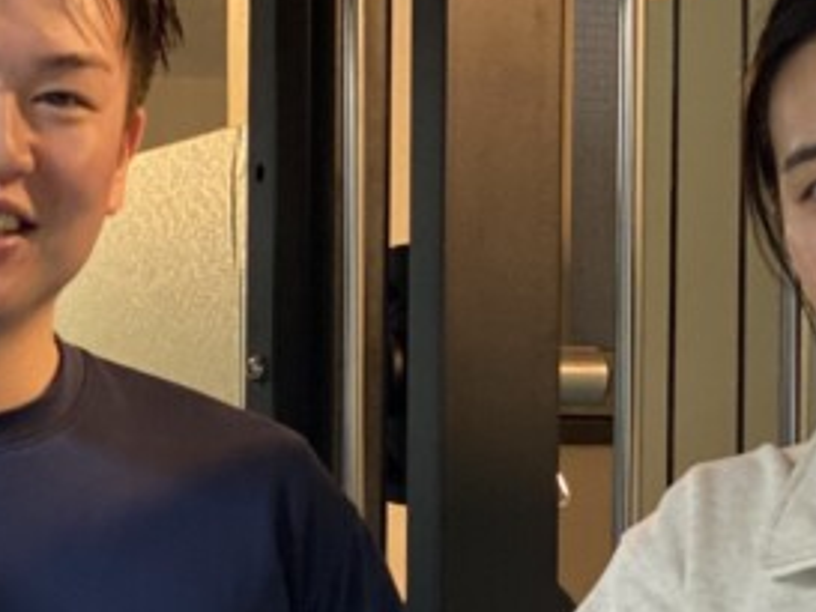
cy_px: 645
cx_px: 317
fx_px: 4316
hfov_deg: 10.8
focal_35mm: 183
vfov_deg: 8.1
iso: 320
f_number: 2
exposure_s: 1/25
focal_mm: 6
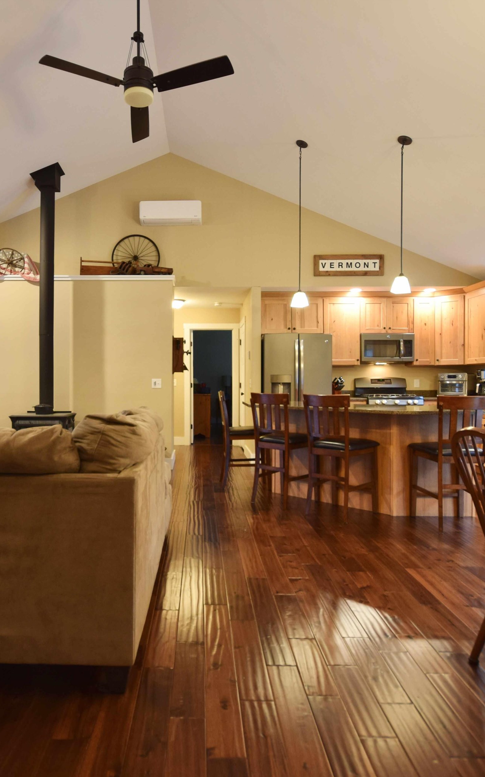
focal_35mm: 23
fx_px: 486
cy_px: 388
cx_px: 187
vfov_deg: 77.2
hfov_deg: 52.5
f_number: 6.3
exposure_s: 1/4
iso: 200
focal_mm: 10
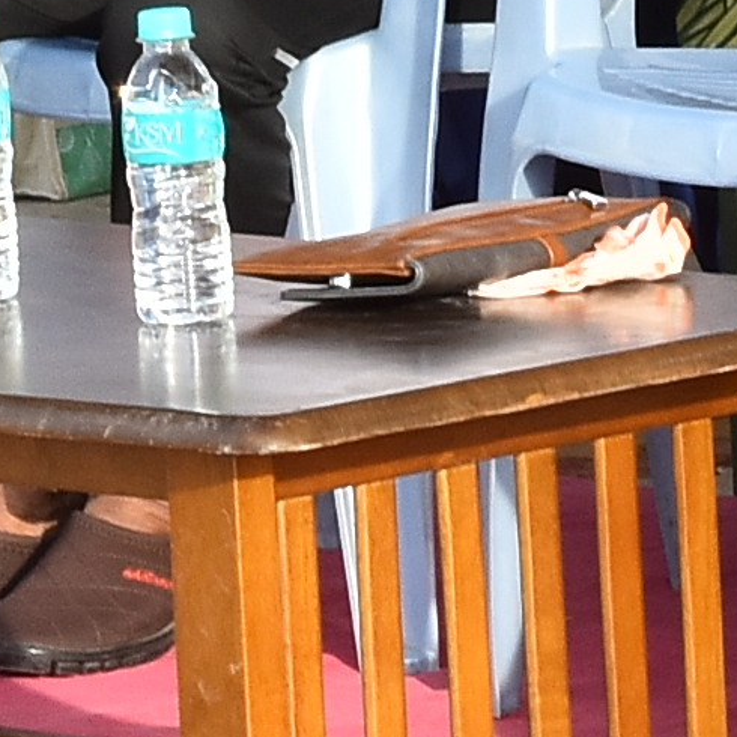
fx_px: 9587
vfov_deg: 4.3
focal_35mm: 398
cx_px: 769
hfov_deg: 4.4
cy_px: -702
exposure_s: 1/125
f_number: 11
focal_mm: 34
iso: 250
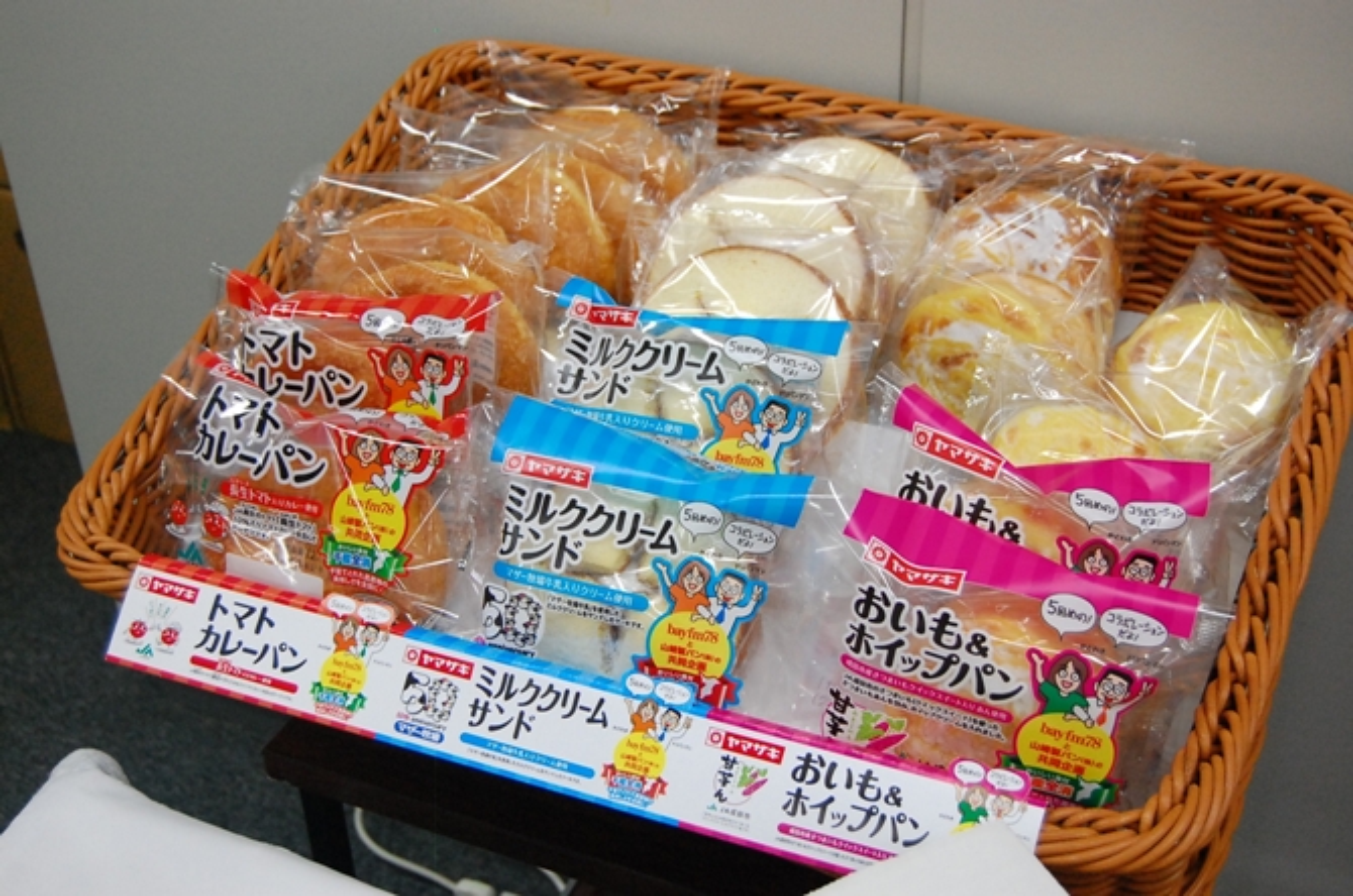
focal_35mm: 51
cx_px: 676
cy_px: 448
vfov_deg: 26.4
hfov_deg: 38.9
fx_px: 1913
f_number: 5.6
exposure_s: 1/125
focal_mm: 34
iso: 1600
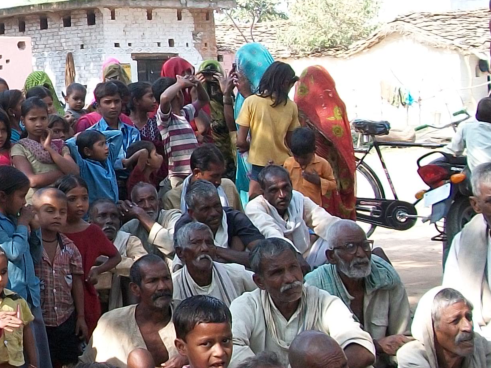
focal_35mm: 90
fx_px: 1277
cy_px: 88
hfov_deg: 20.3
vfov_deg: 16.3
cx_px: -108
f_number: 2.9
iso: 80
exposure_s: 1/250
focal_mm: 5.7
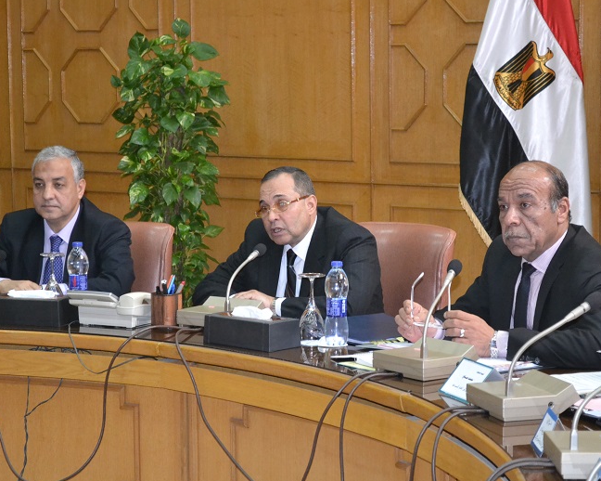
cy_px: 237
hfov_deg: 20.1
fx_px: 1700
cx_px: 302
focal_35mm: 96
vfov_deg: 16.1
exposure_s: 1/60
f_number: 5.6
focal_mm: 55
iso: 3200
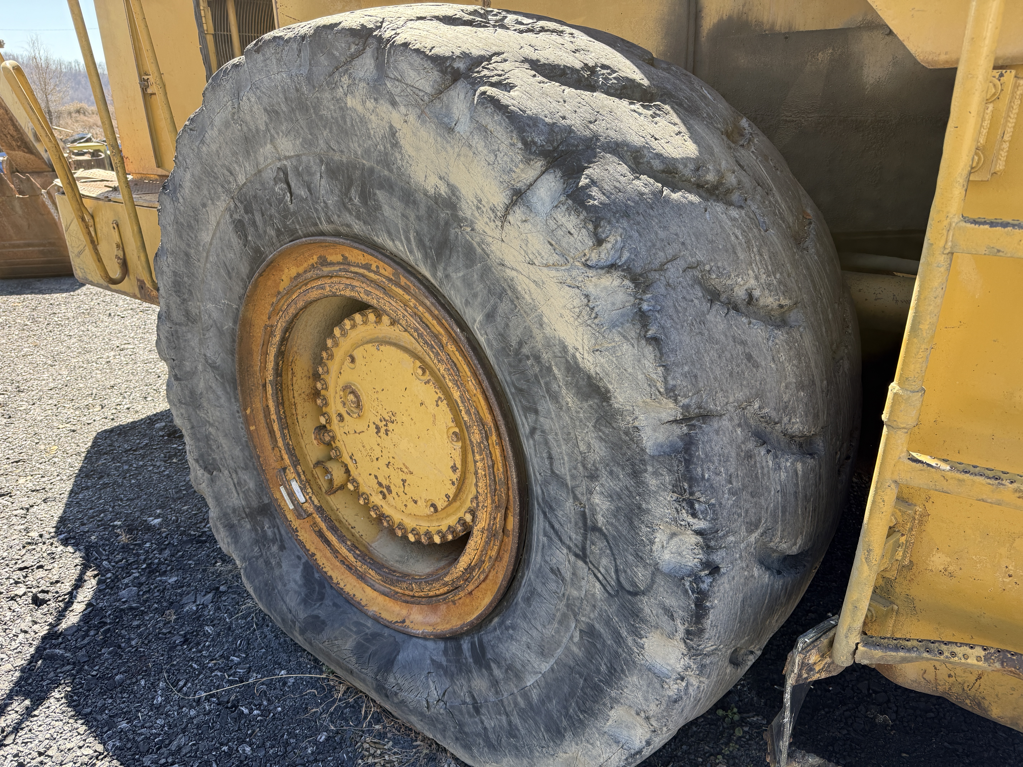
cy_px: 384
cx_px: 512
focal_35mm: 24
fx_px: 709
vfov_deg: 56.8
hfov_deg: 71.6
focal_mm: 6.76
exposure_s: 1/627
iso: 100
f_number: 1.78
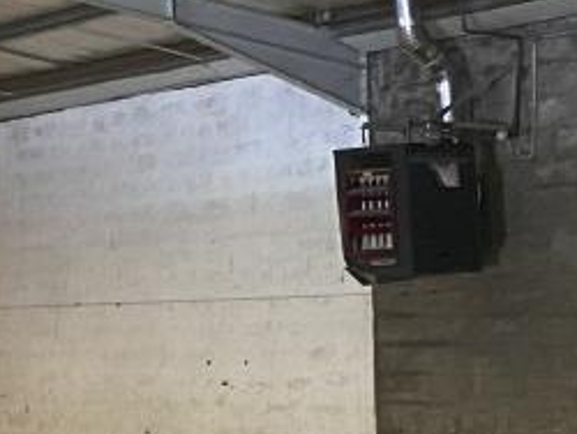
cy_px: 192
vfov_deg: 11.2
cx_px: -210
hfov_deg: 14.1
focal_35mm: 133
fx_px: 2219
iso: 500
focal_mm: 4.25
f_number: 1.8
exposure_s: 1/52
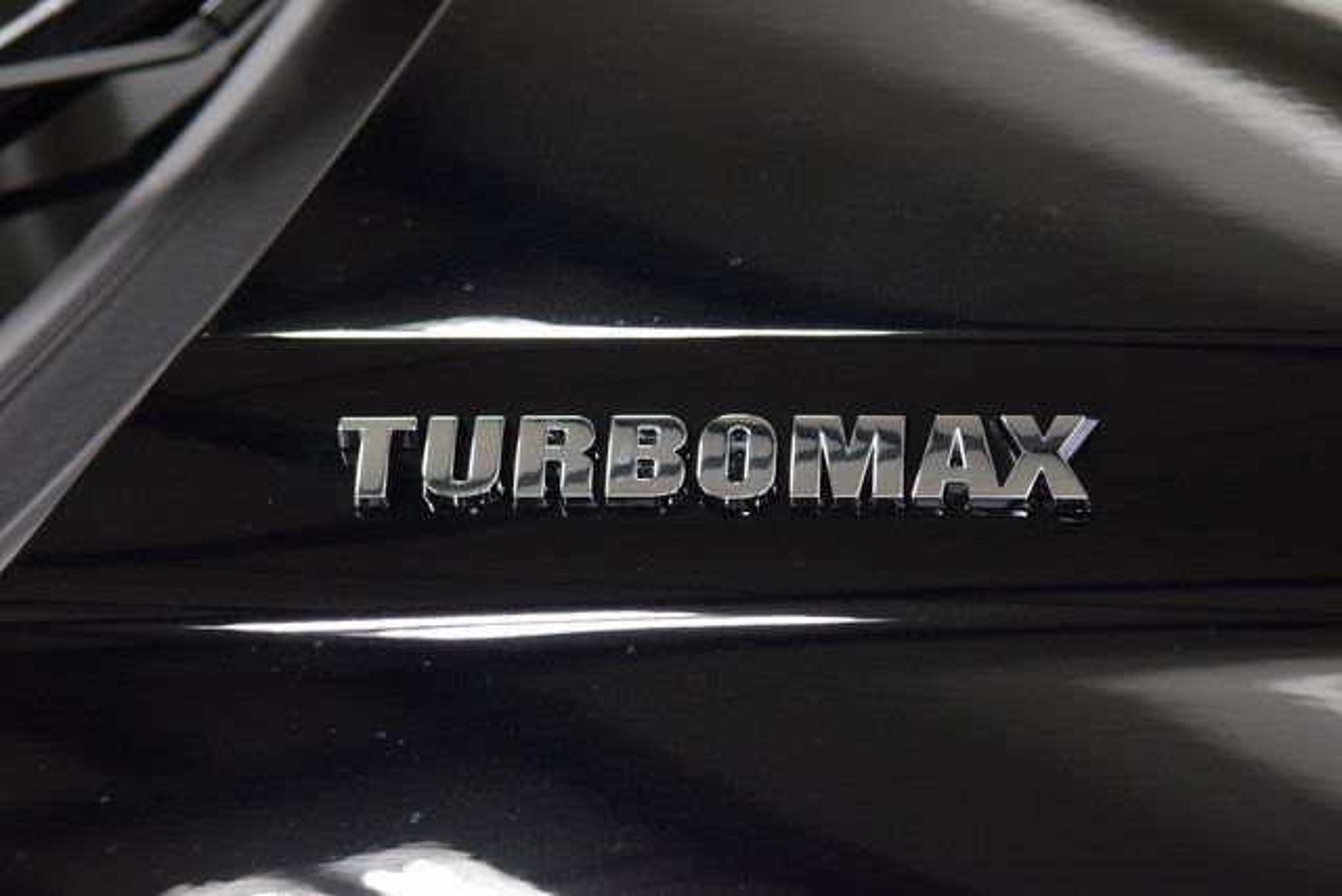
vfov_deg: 13.0
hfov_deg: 19.5
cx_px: 671
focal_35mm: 105
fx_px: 3915
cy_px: 448
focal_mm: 70
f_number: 7.1
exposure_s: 1/30
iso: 1250
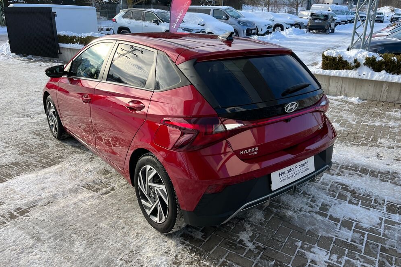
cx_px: 199
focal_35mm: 28
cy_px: 130
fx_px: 312
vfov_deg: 46.4
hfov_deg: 65.5
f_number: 1.6
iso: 50
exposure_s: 1/1325
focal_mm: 5.1
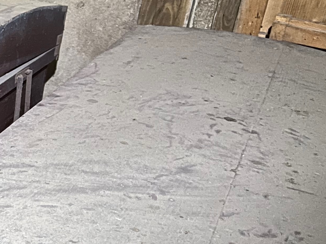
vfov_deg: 17.1
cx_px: -112
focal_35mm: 85
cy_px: 219
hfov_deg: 20.7
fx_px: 801
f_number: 1.5
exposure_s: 1/22
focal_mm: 5.7
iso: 1000
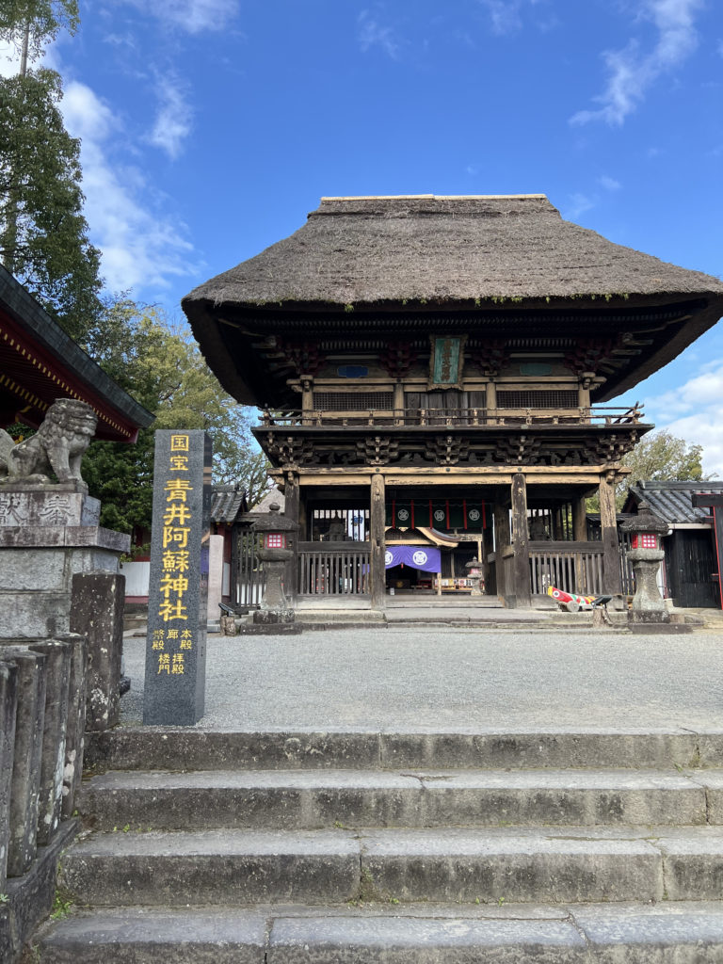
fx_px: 724
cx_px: 362
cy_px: 482
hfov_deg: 53.1
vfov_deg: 67.3
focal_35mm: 26
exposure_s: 1/982
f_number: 1.5
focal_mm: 5.7
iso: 50
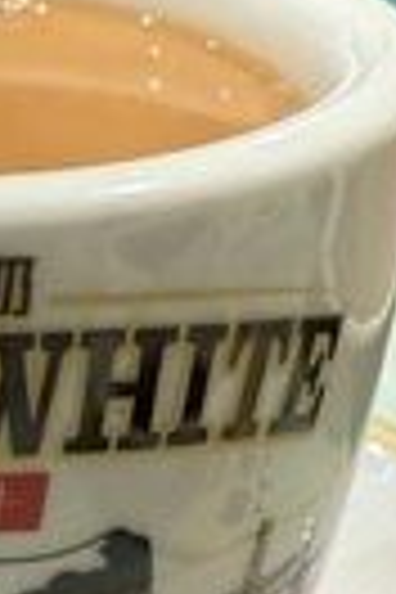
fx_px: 1683
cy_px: 567
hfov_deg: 13.0
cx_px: -106
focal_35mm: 102
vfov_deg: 19.5
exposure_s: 1/60
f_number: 2.2
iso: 400
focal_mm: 2.22
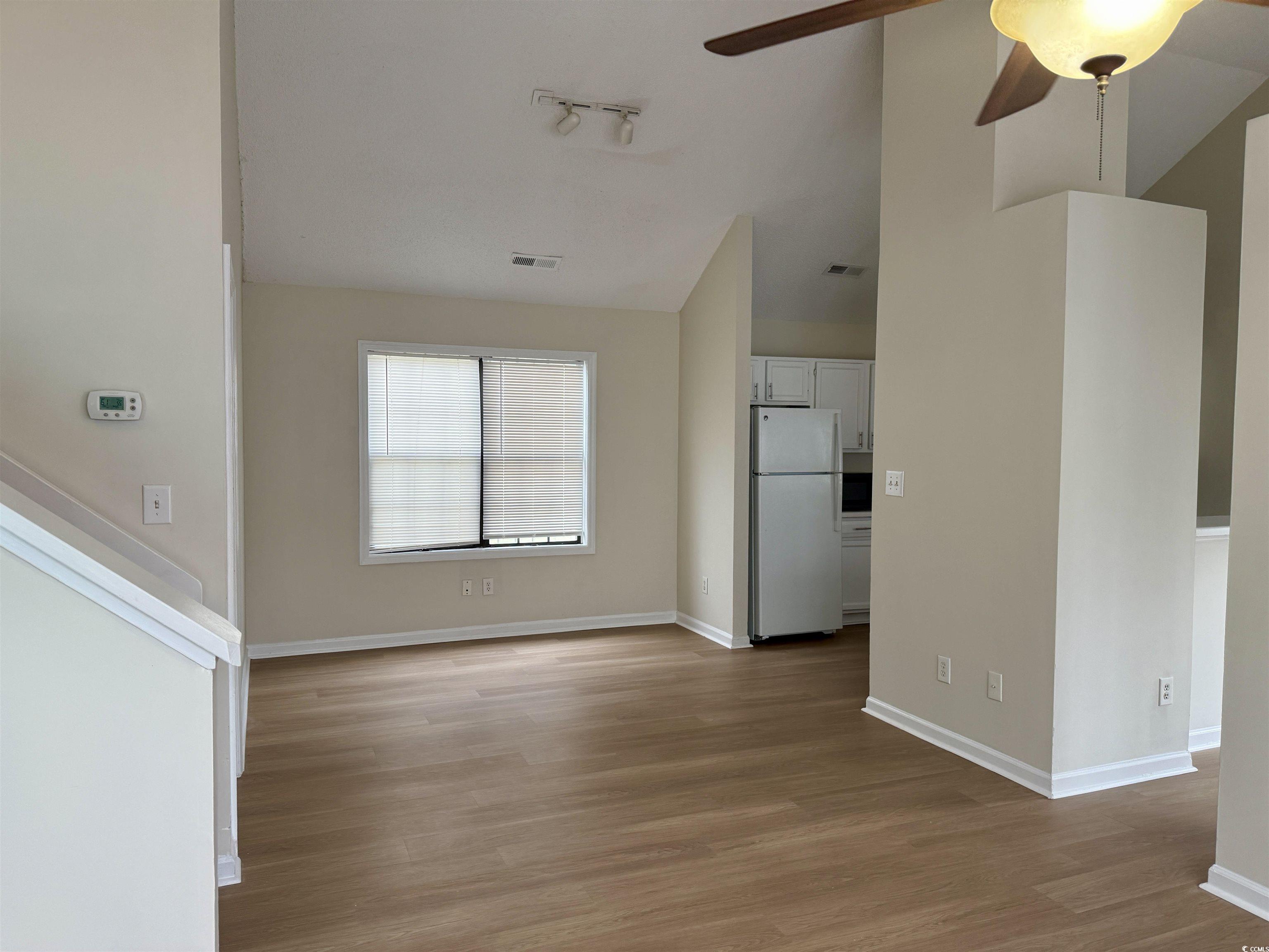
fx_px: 880
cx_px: 634
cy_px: 476
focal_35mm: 24
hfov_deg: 71.6
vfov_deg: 56.8
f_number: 1.78
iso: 160
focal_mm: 6.76
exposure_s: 1/120
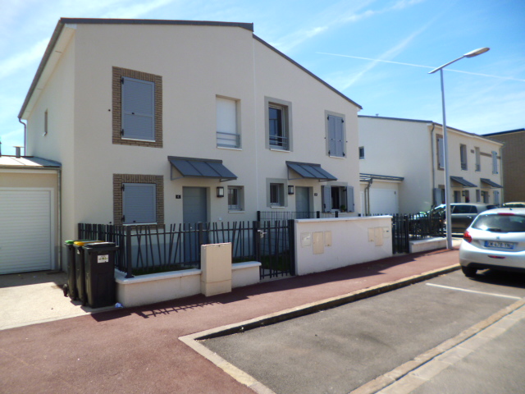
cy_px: 197
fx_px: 364
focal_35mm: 24
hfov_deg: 71.6
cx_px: 262
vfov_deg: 56.8
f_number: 2.5
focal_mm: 4.3
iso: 100
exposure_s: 1/1300
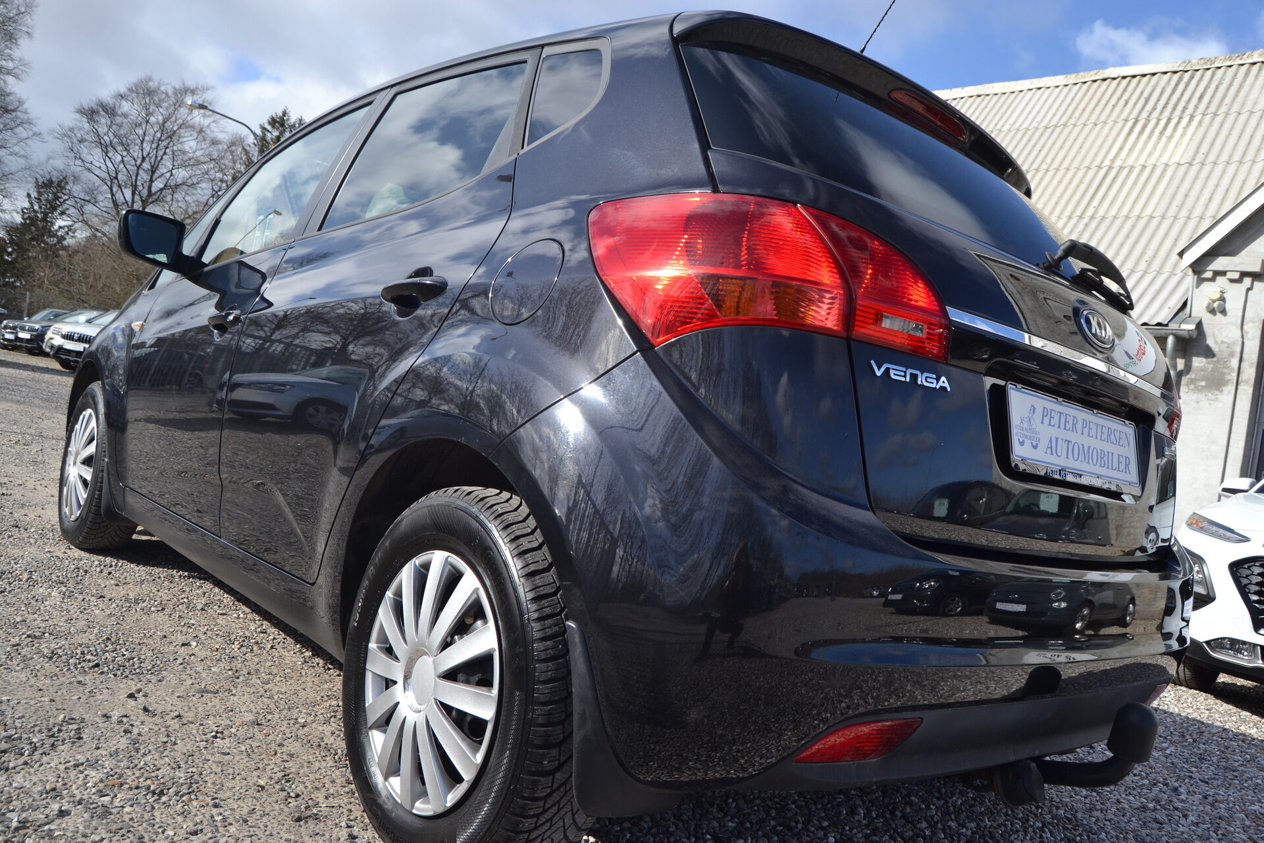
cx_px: 632
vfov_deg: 47.9
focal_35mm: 27
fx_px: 948
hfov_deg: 67.4
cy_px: 422
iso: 100
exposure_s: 1/250
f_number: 8
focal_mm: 18
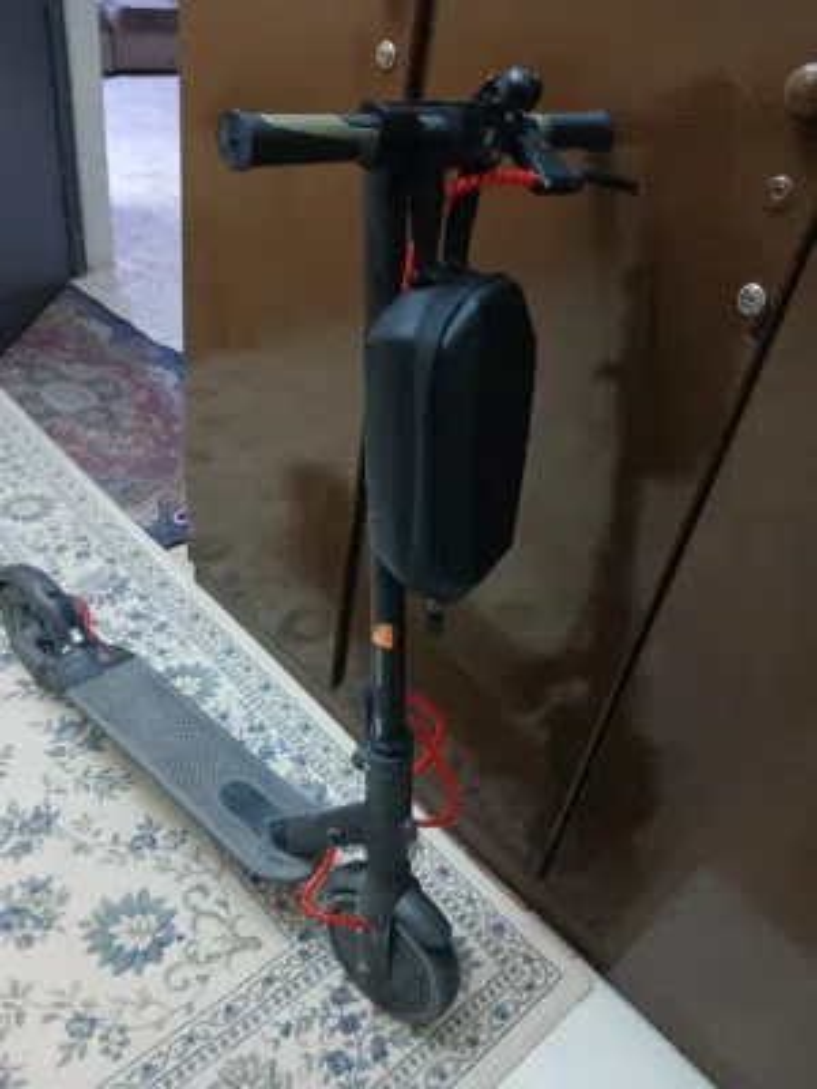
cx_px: 408
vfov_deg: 65.3
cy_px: 544
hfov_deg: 51.4
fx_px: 850
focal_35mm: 27
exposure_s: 1/20
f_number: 1.8
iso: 640
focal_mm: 3.98
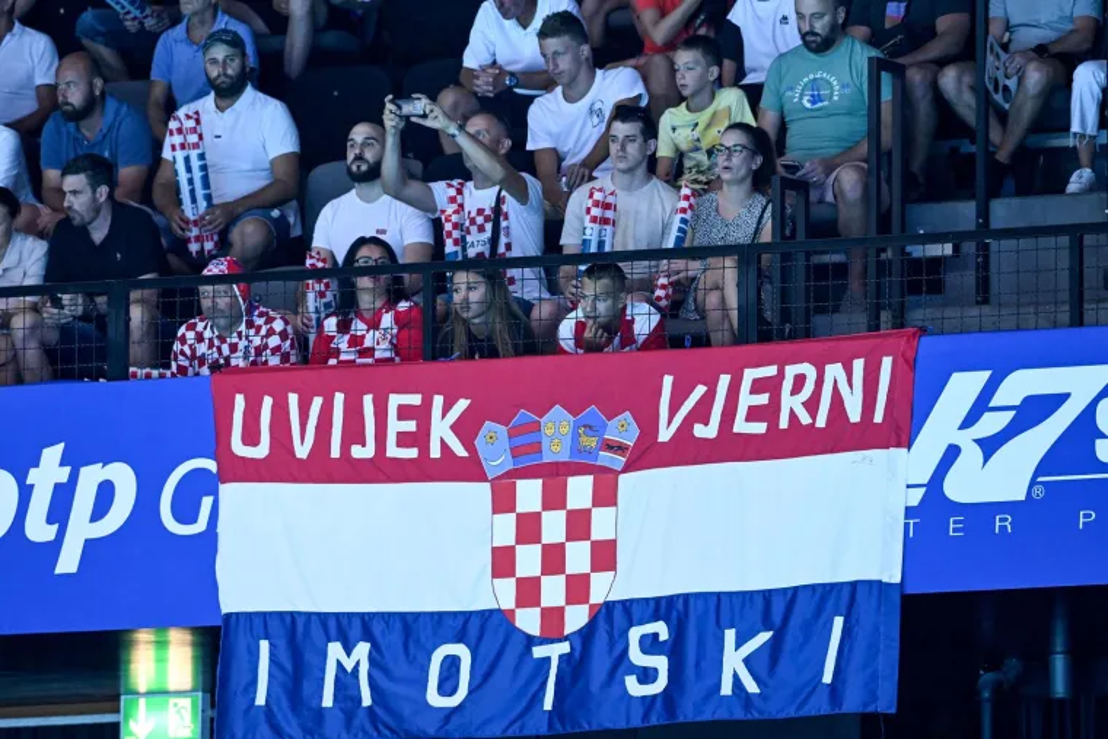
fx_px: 12313
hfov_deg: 5.2
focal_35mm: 400
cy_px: 370
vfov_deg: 3.4
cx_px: 554
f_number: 4
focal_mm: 400
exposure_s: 1/320
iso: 4000
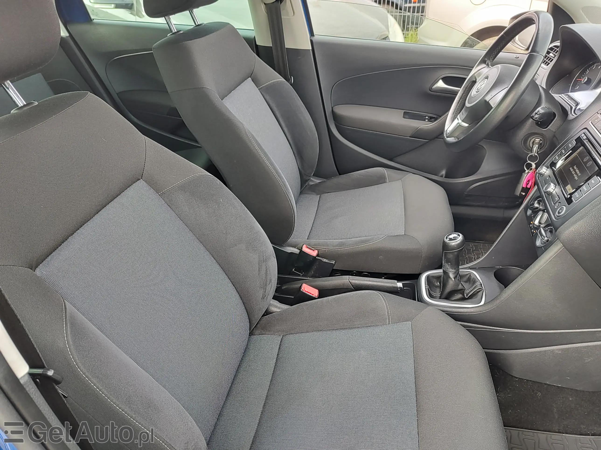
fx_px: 399
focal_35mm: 23
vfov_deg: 58.9
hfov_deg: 73.9
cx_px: 300
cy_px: 225
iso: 129
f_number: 1.8
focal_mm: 5.56
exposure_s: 1/100
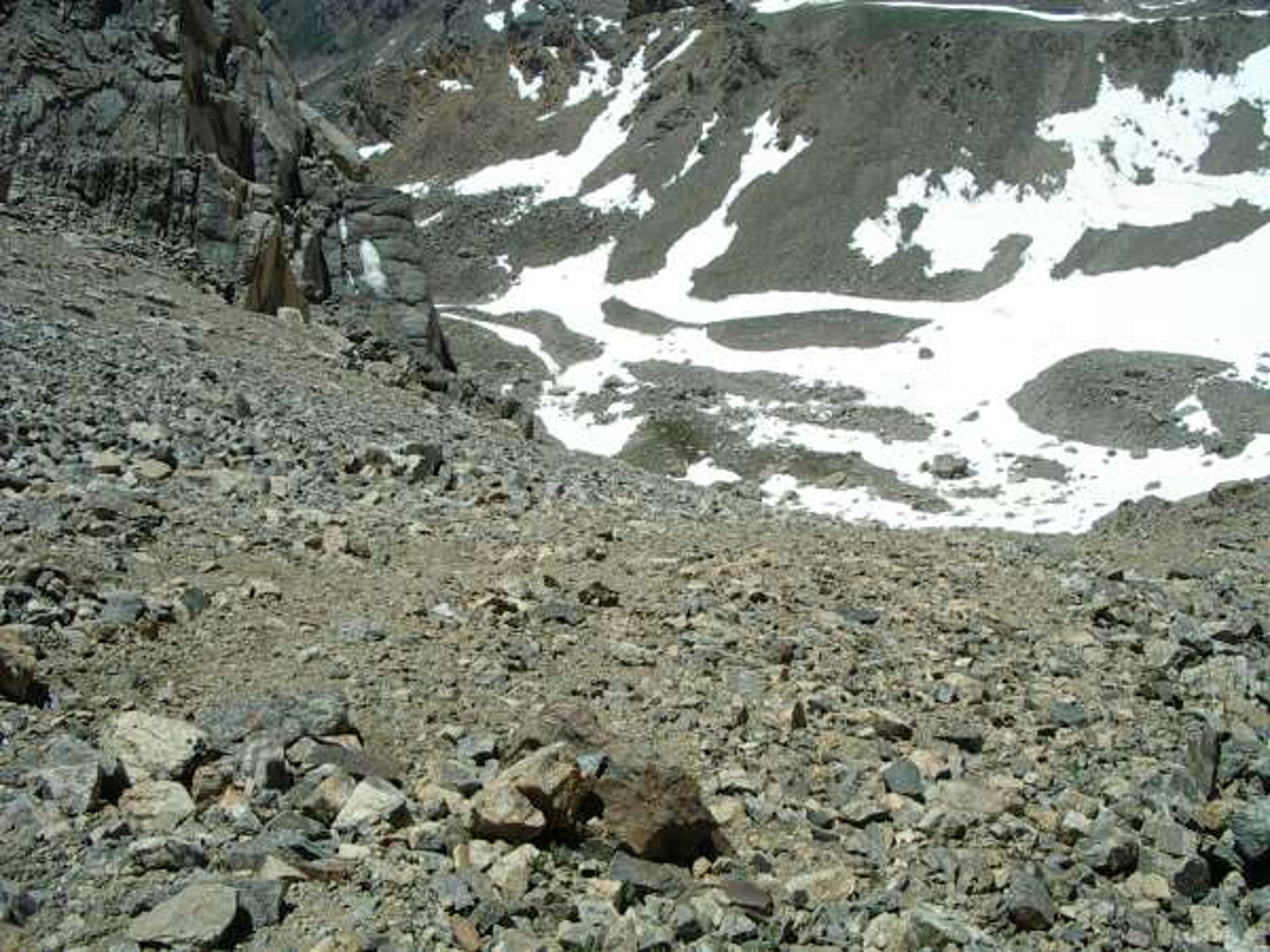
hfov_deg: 49.0
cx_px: 635
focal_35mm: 38
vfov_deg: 37.7
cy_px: 476
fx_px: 1394
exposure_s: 1/800
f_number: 4.8
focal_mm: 5.8
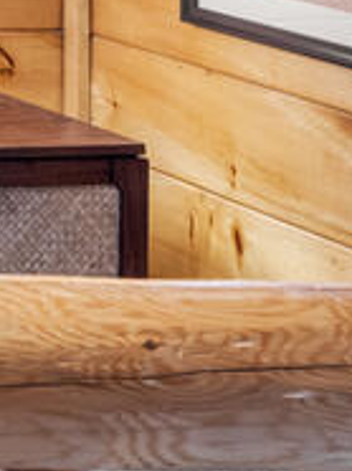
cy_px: -317
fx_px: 1986
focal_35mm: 146
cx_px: -1053
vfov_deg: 12.6
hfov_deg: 7.3
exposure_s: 1/2.5
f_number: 8
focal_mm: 23.5
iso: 200
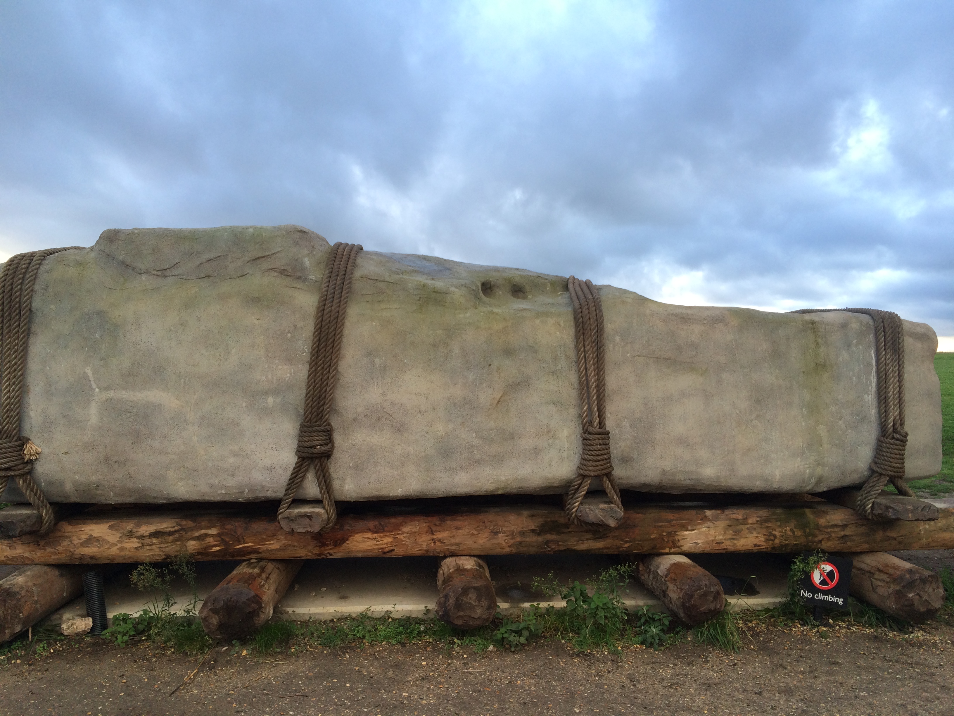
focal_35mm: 29
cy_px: 358
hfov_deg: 61.7
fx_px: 799
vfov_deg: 48.2
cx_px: 477
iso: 50
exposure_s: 1/120
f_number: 2.2
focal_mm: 4.15
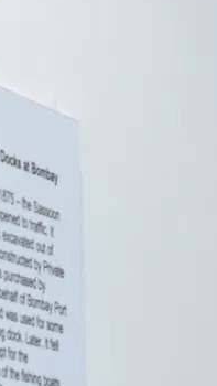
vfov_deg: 8.3
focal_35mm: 253
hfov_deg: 4.7
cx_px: 531
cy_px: 589
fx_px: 2587
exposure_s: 1/160
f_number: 5.6
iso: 1250
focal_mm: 33
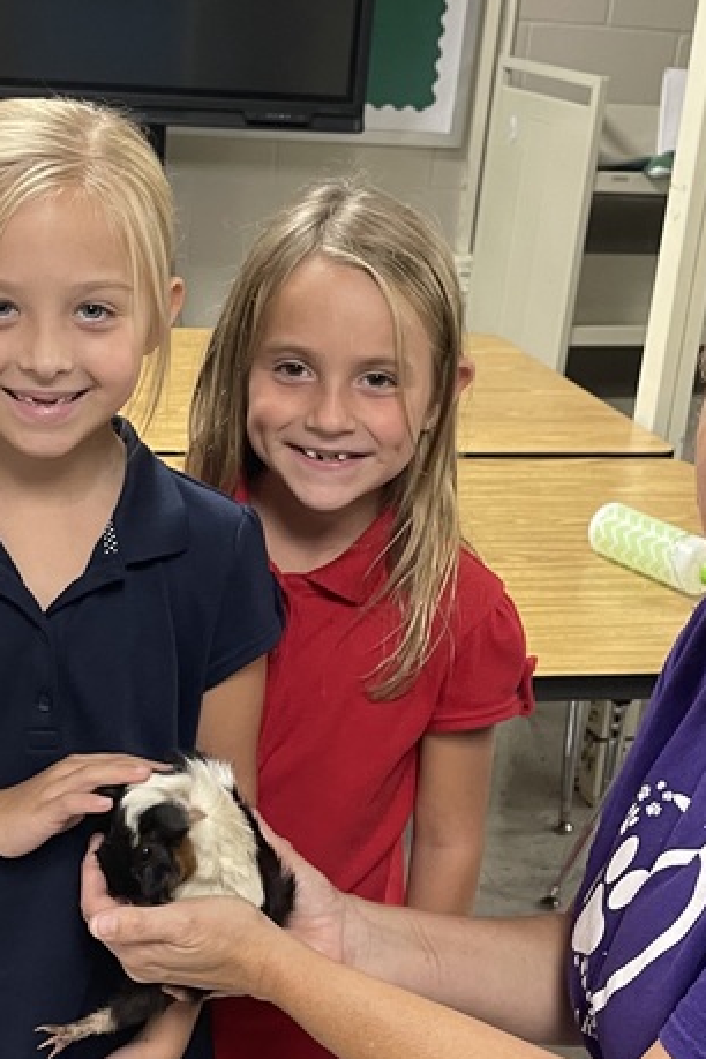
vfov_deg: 34.5
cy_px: 554
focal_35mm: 58
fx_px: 1706
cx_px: 254
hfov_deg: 23.3
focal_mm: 5.1
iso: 320
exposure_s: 1/60
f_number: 1.6
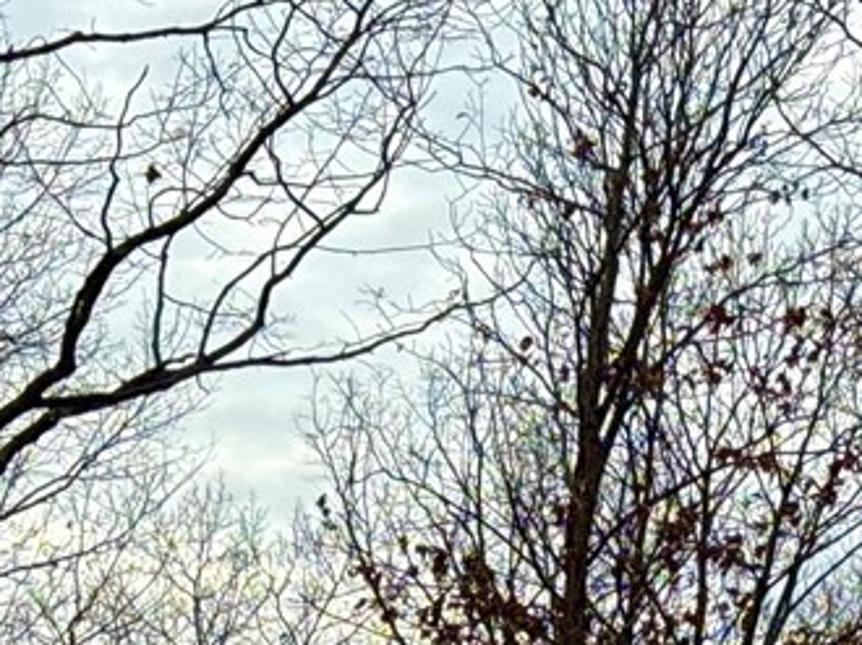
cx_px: 768
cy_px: 951
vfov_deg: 9.7
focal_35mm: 149
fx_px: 3708
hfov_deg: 13.2
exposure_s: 1/6536
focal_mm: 6.76
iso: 64
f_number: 1.78
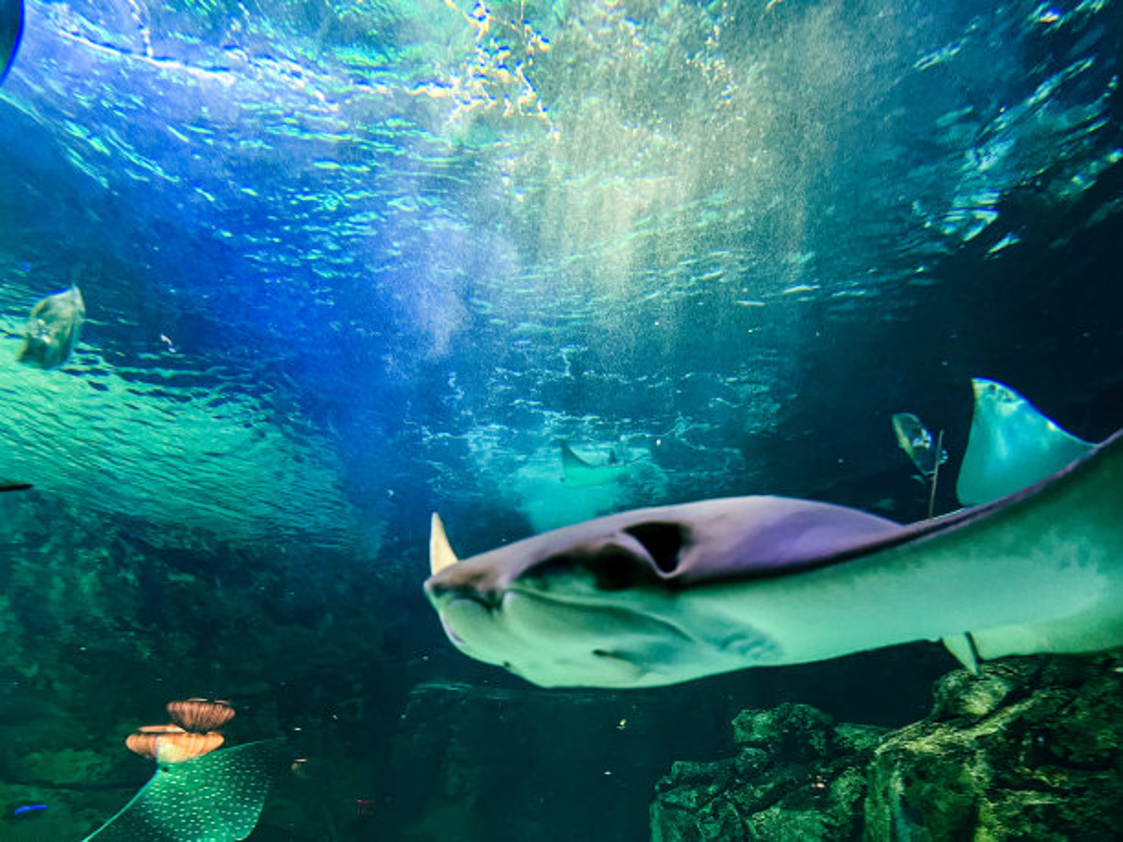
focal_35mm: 26
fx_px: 843
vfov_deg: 53.1
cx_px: 562
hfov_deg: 67.3
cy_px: 421
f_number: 1.5
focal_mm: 5.7
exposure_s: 1/60
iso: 200
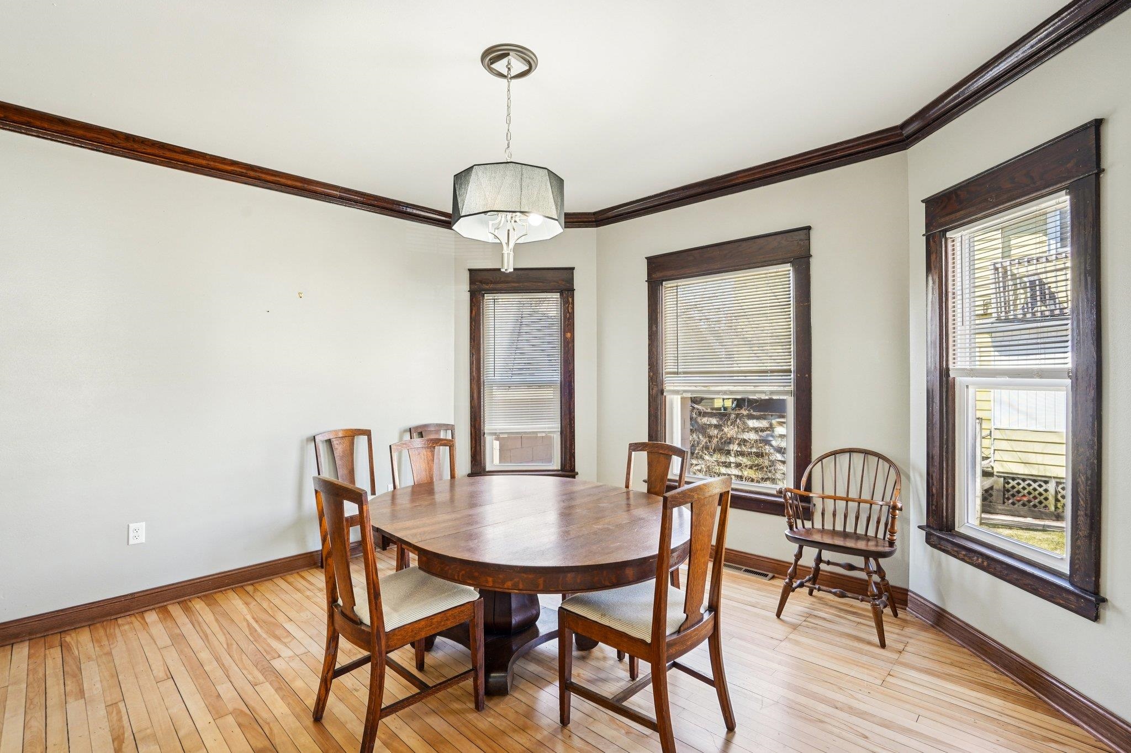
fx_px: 503
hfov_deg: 96.7
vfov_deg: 73.7
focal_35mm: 16
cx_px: 566
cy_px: 376
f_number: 8
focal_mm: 16
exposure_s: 1/30
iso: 400
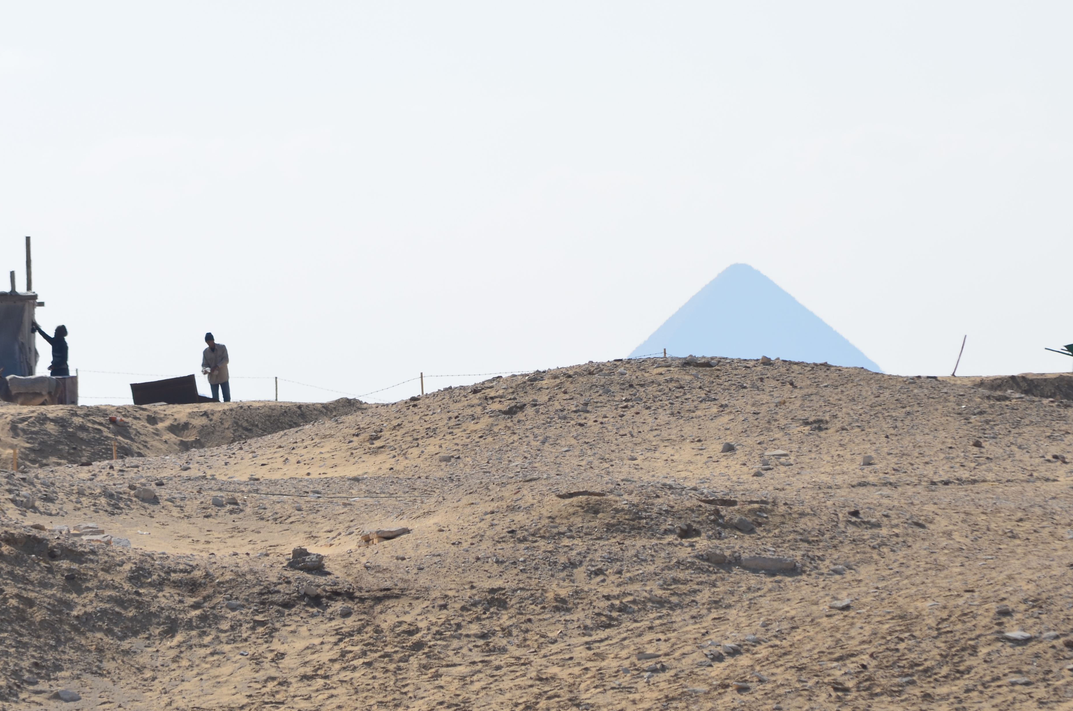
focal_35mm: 397
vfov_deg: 3.4
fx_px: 11807
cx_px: 487
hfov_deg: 5.2
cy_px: 425
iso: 100
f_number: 13
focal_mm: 200
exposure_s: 1/250
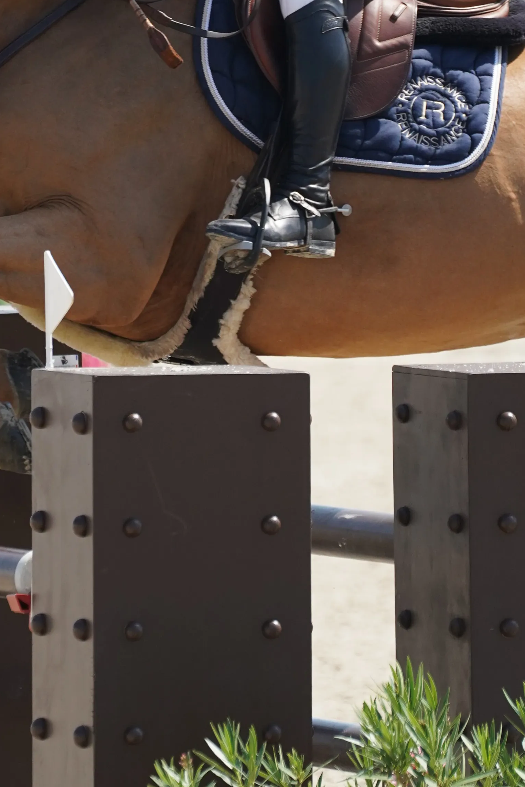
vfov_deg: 2.4
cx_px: 163
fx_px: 18489
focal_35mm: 845
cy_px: 235
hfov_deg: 1.6
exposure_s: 1/2500
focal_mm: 364
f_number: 5.6
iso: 1000
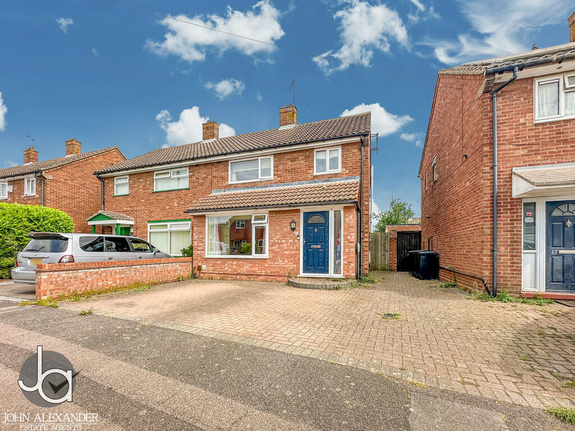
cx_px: 288
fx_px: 233
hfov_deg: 102.1
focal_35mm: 14
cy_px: 216
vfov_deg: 85.7
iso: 50
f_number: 2.2
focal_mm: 2.22
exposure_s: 1/1200
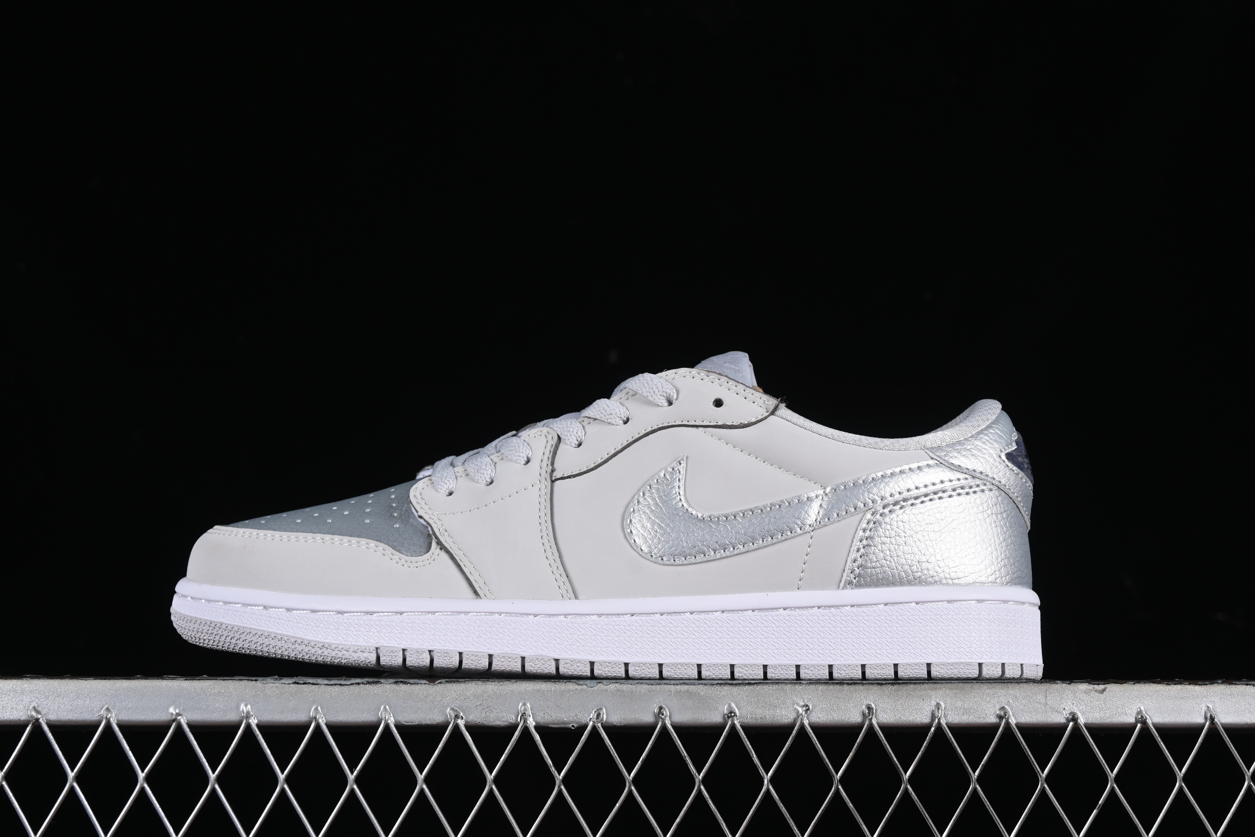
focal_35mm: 75
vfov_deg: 18.2
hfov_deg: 27.0
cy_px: 418
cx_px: 628
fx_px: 2614
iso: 160
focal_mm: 50
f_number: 8
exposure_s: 1/80
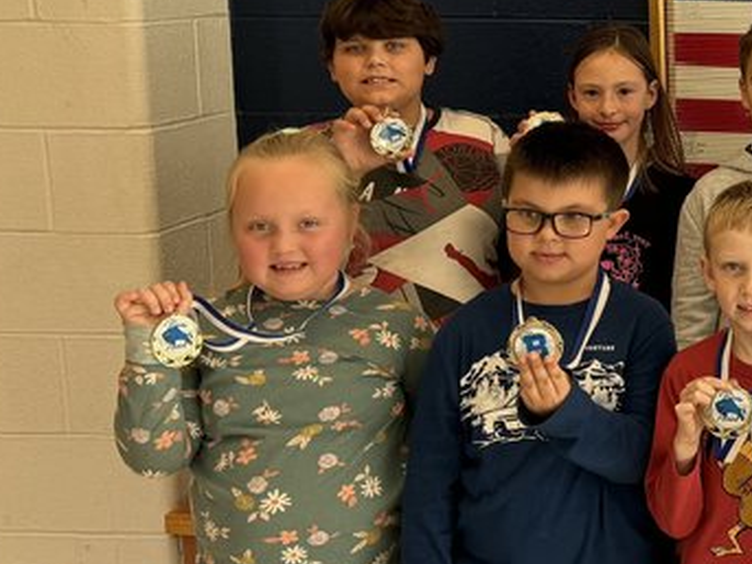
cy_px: 158
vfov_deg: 20.9
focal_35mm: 70
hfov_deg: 24.5
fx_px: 1520
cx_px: 958
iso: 80
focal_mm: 6.76
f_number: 1.78
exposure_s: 1/121
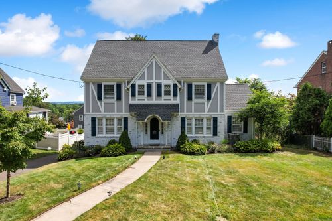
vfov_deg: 57.2
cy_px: 110
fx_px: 203
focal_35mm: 22
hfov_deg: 78.6
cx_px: 166
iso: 200
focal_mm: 8.38
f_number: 2.8
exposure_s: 1/2500
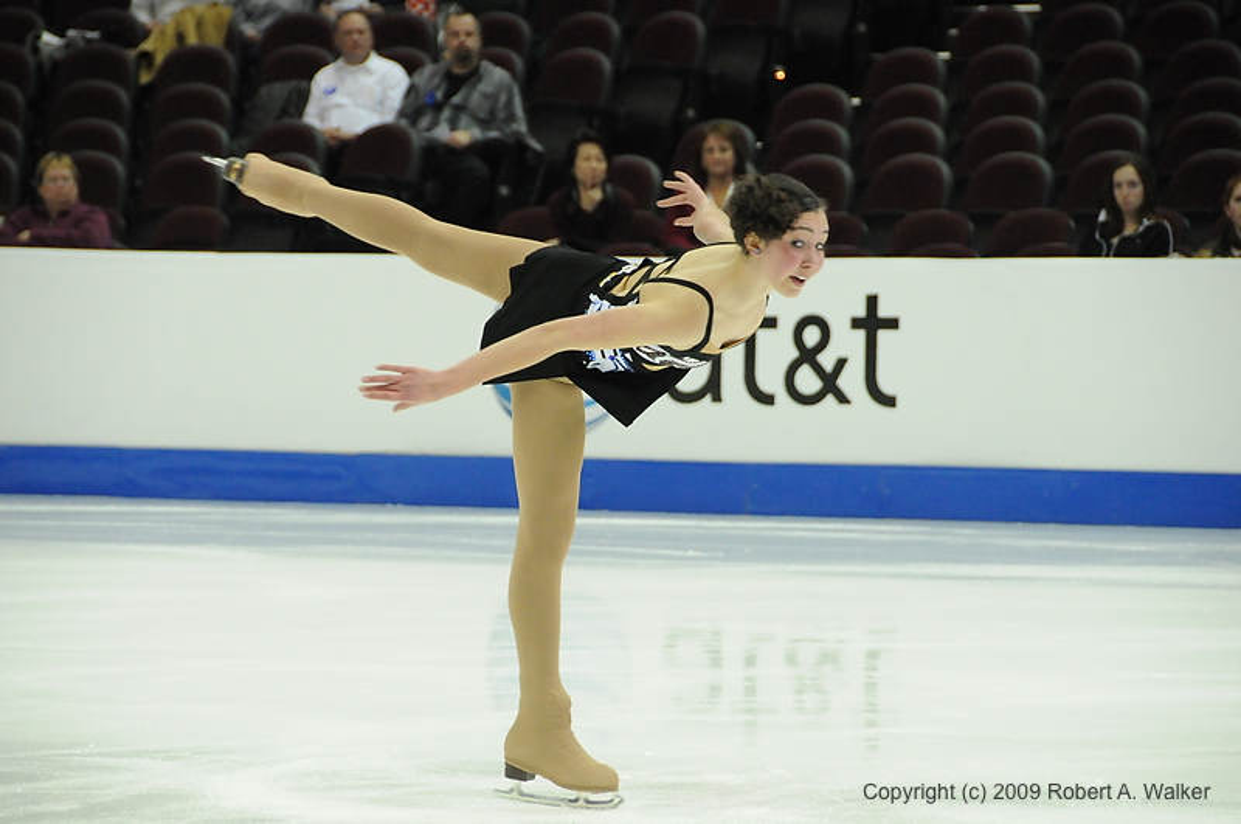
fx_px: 7745
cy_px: 412
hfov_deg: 9.2
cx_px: 620
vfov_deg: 6.1
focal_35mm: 225
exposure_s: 1/640
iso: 3200
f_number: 5.6
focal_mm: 150
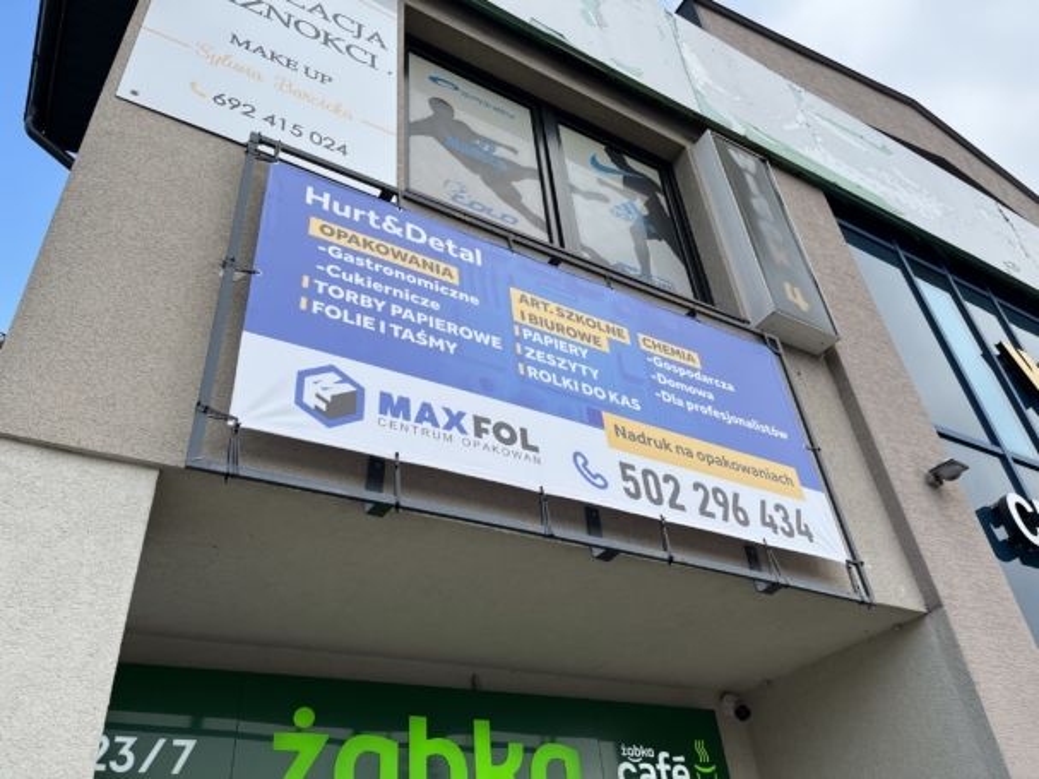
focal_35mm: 26
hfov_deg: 67.3
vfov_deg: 53.0
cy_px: 390
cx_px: 520
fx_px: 780
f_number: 1.6
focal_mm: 5.1
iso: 50
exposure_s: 1/1389
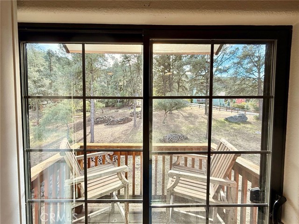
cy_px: 112
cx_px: 150
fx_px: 121
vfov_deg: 85.6
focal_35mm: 14
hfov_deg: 102.1
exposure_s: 1/158
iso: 64
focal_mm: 2.22
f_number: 2.2
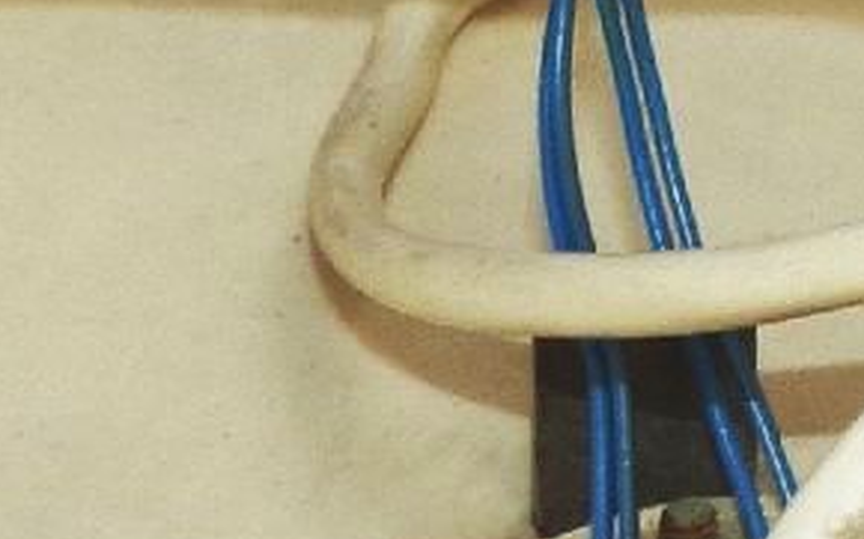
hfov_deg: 8.4
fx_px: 5861
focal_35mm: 249
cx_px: 958
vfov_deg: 5.2
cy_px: 688
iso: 80
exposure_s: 1/60
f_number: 3.3
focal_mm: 6.6
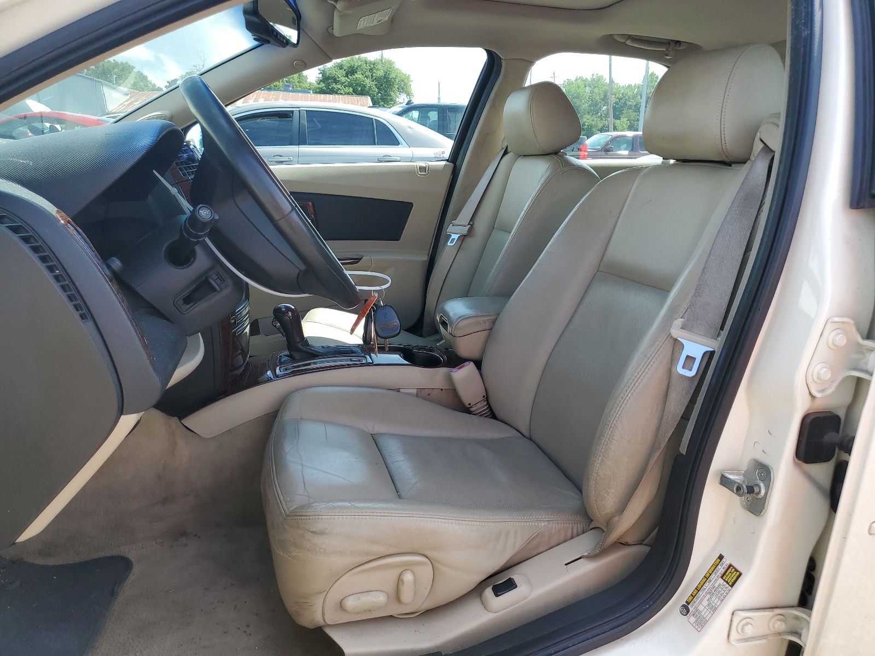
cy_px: 328
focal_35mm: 26
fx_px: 657
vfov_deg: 53.1
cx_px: 438
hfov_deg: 67.3
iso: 50
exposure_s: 1/769
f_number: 1.5
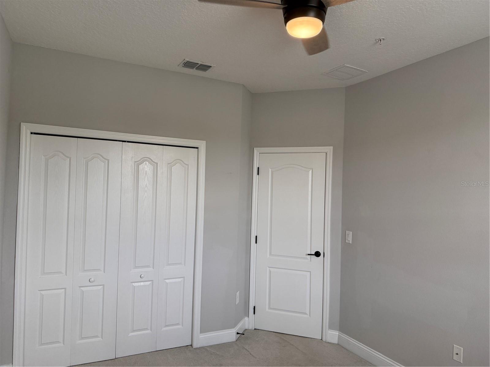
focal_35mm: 24
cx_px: 245
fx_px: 340
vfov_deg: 56.8
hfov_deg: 71.6
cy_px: 184
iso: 200
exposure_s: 1/215
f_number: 1.78
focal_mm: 6.76
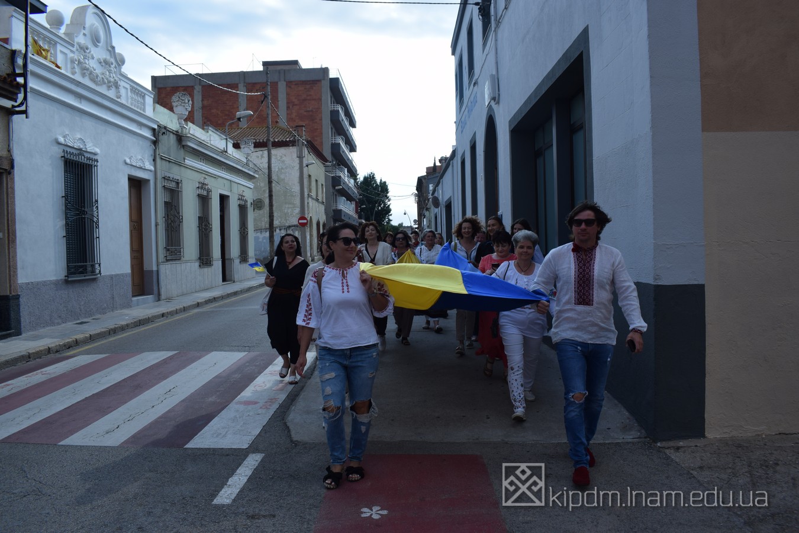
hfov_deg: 67.4
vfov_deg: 47.9
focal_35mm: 27
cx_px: 400
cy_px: 266
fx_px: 599
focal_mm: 18
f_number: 9.5
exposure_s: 1/350
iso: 200
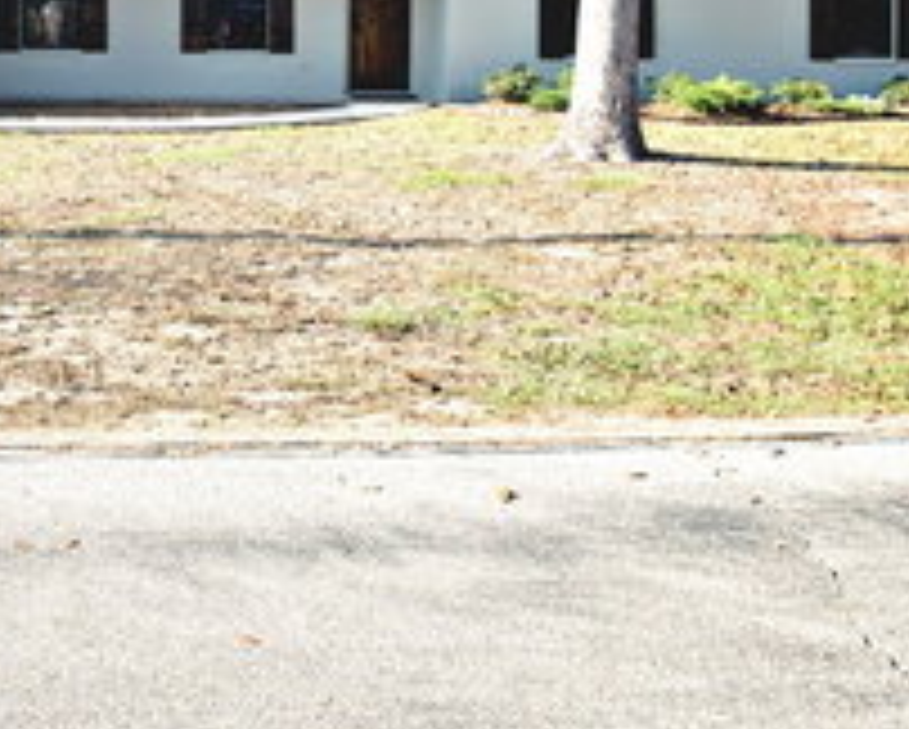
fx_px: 1535
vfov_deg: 25.4
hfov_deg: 31.4
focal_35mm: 57
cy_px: -7
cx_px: 90
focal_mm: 16
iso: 100
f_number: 4
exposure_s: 1/320
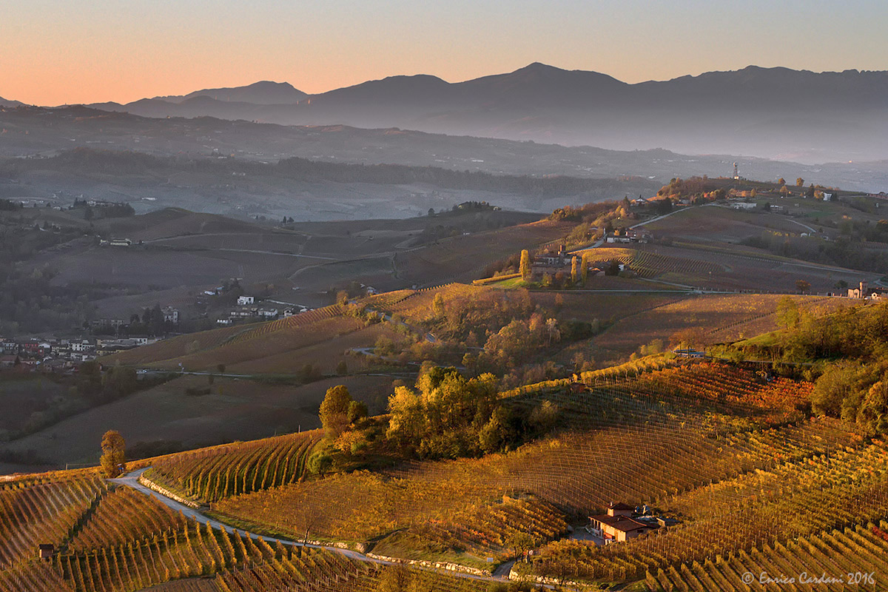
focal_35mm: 112
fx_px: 2775
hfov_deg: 18.2
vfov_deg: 12.2
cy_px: 296
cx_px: 444
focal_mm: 75
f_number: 14
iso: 250
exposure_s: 1/125
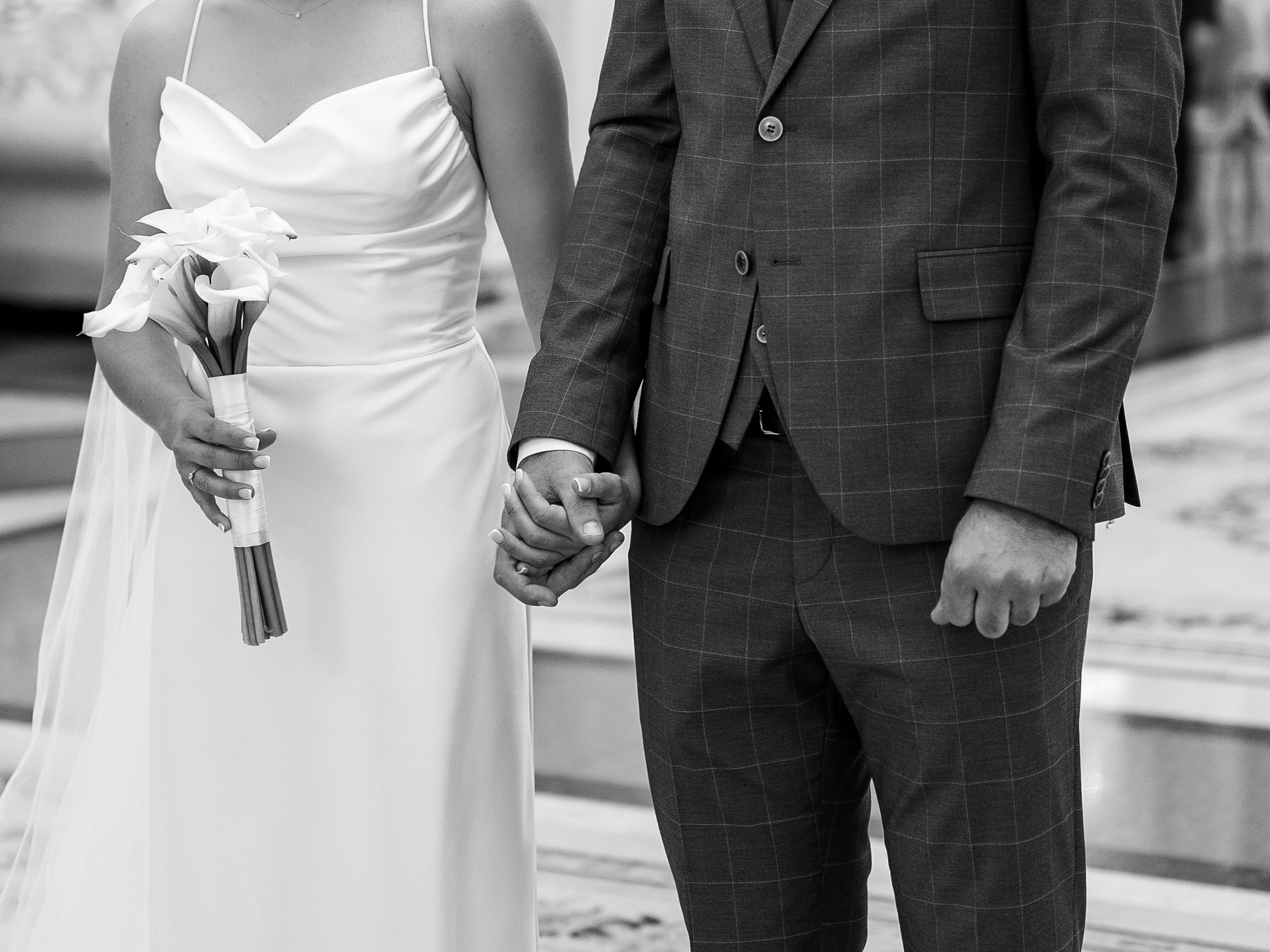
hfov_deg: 22.2
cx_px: 566
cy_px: 104
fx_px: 3229
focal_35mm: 88
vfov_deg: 16.6
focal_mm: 50
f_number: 2
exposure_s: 1/200
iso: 800
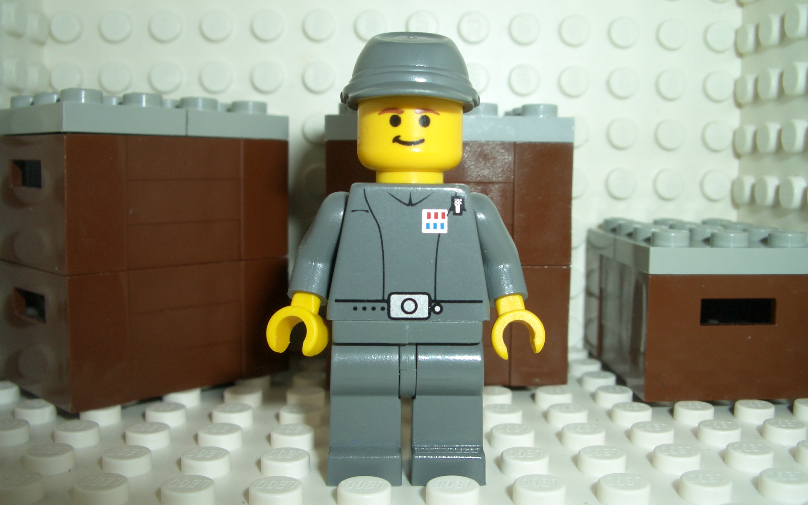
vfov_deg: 33.6
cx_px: 412
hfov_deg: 51.5
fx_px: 837
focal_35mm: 38
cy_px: 230
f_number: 4.3
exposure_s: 1/60
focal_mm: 5.8
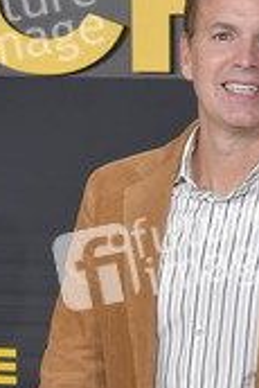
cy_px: 370
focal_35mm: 116
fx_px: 1249
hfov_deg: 11.8
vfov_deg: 17.3
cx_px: 235
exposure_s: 1/250
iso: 320
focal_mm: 50
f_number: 6.3
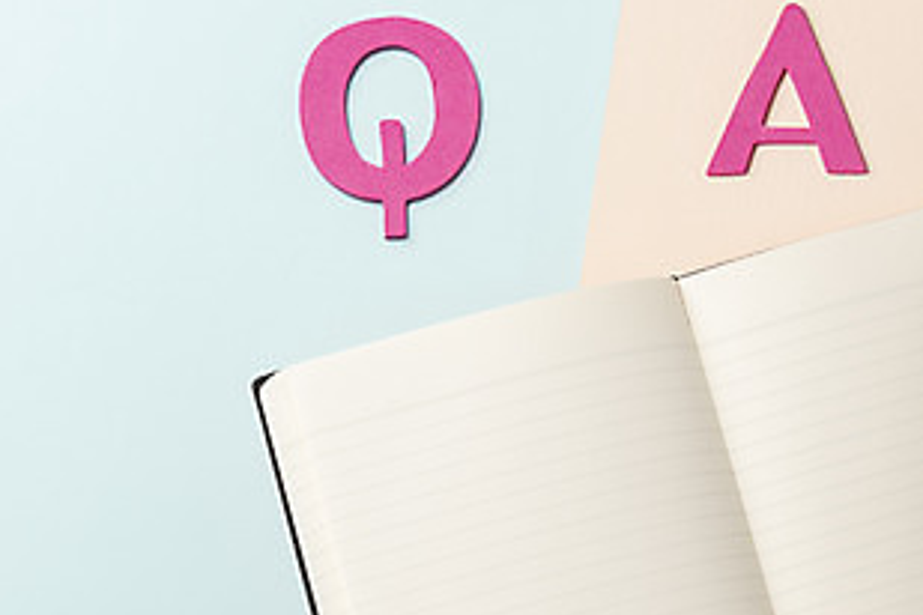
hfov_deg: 16.2
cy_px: 519
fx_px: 3230
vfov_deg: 10.8
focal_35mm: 126
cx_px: 668
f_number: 11
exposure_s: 1/125
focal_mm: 65
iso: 100
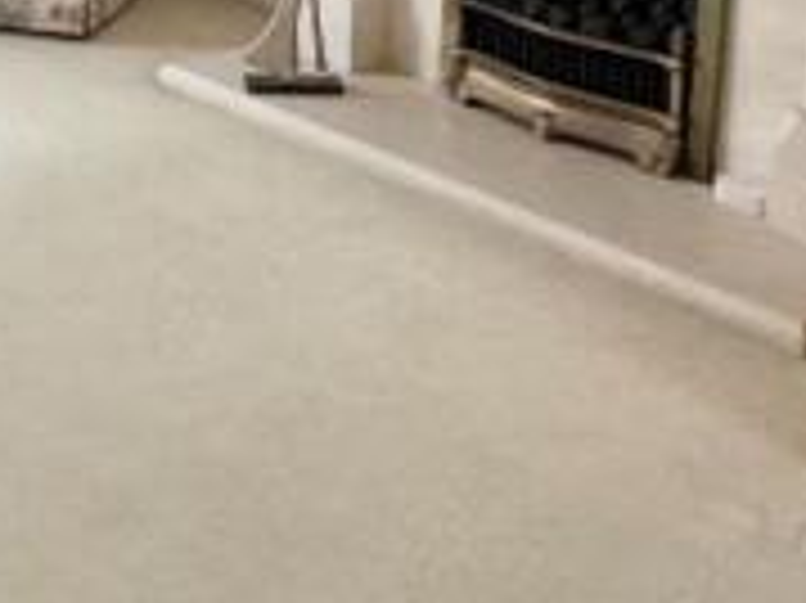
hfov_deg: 22.9
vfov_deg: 17.6
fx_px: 1861
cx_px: -99
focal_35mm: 80
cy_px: -108
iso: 1000
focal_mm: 2.22
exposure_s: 1/60
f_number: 2.2
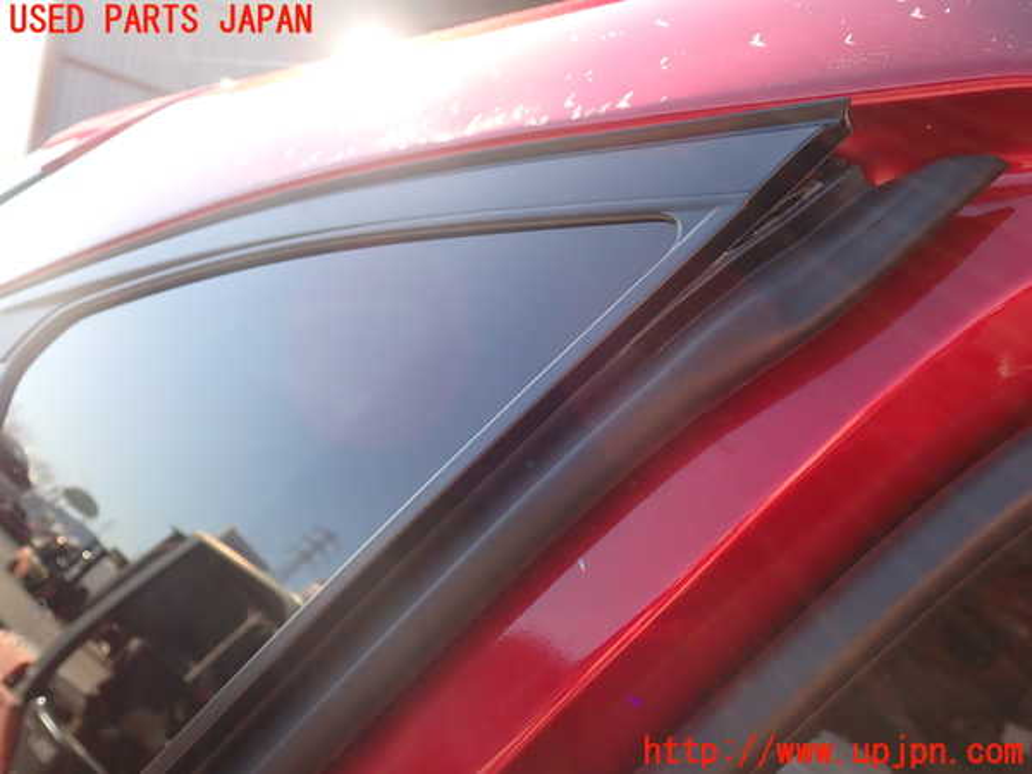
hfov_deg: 60.0
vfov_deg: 46.8
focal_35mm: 30
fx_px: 894
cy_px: 387
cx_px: 516
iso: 100
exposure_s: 1/200
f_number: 3.2
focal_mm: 5.4
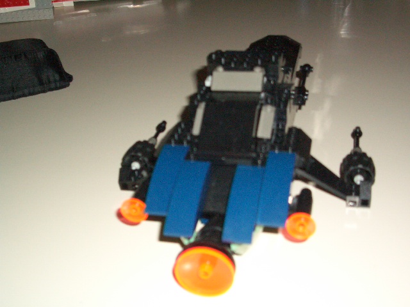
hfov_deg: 38.9
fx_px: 580
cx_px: 205
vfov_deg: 29.7
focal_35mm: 49
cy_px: 154
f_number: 3.1
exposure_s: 1/60
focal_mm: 8.2
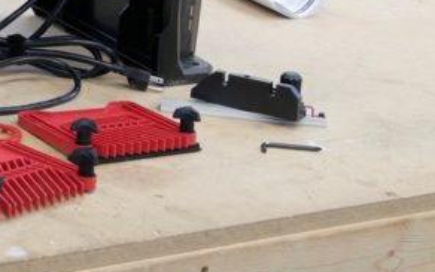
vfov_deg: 12.0
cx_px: -70
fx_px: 1258
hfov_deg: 18.7
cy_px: -82
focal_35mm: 106
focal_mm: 21
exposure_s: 1/60
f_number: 4
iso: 1000
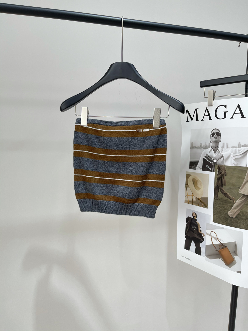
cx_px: 124
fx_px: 248
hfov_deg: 53.1
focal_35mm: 26
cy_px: 166
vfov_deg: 67.3
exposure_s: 1/121
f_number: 1.6
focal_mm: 5.1
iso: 40
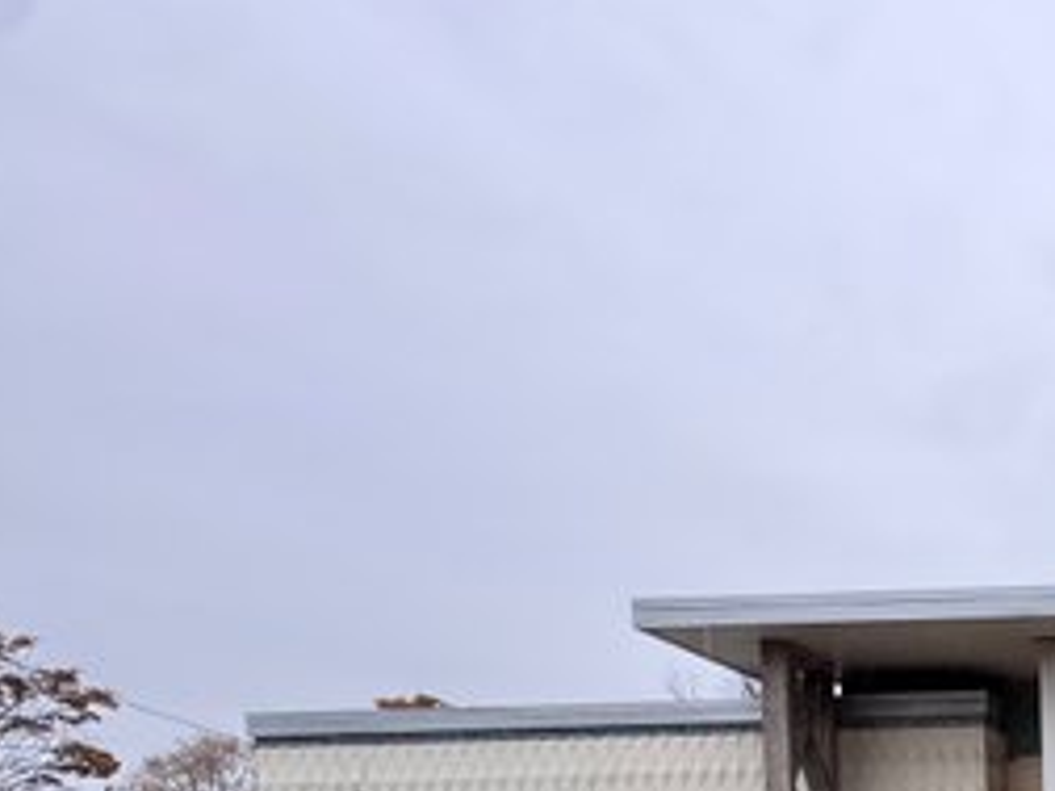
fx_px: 1067
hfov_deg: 37.9
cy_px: 940
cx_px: 1292
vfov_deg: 33.5
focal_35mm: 35
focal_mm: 2.22
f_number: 2.2
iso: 40
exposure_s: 1/168
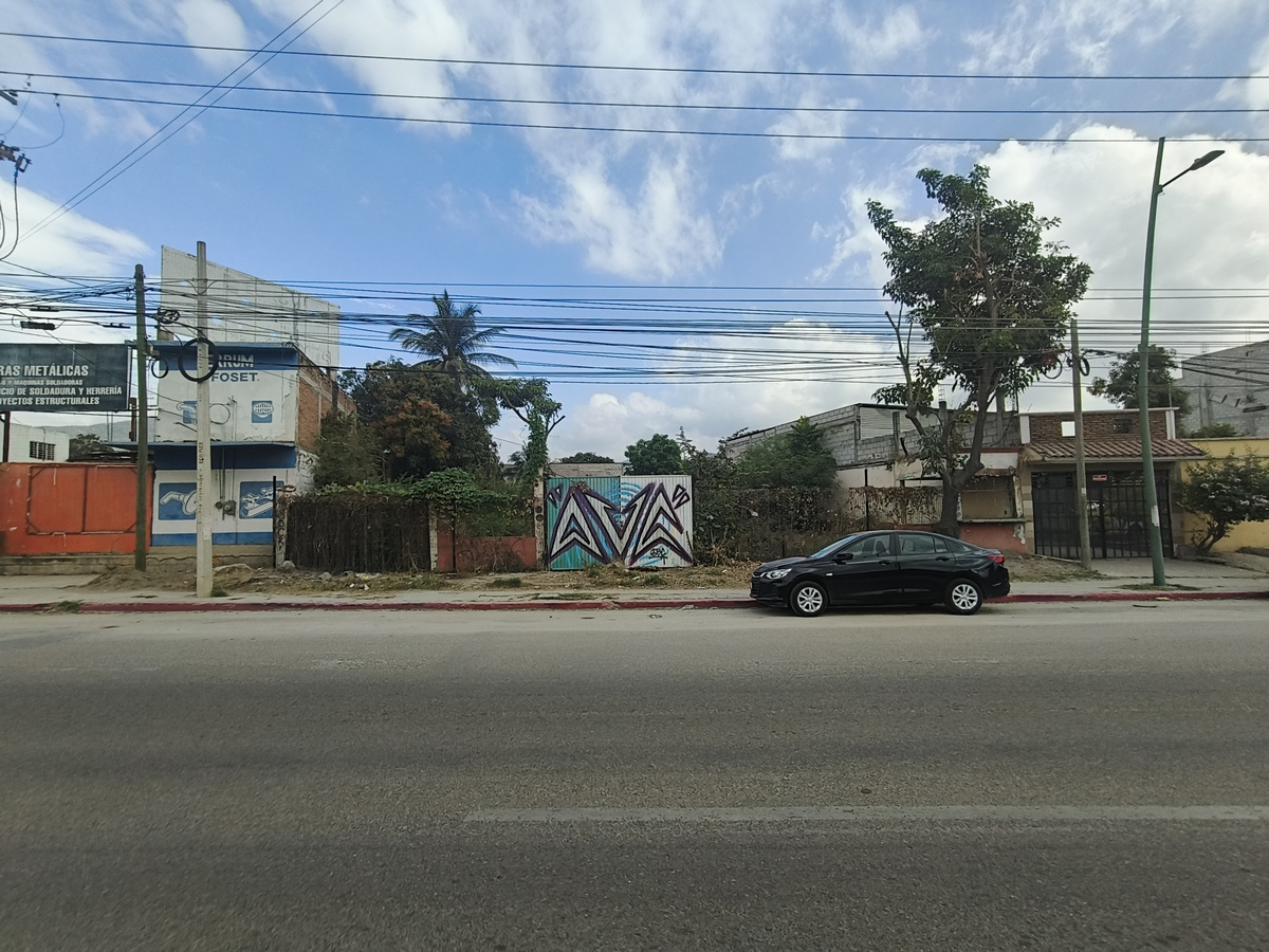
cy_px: 476
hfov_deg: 94.5
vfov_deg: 78.1
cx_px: 634
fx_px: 587
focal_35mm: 16
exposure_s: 1/1699
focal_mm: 1.68
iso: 50
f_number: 2.2
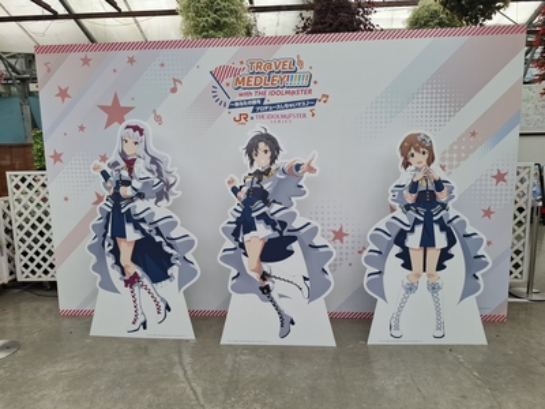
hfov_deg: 73.9
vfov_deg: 58.9
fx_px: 362
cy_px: 204
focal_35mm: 23
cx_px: 272
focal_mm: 5.54
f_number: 1.8
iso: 50
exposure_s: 1/170
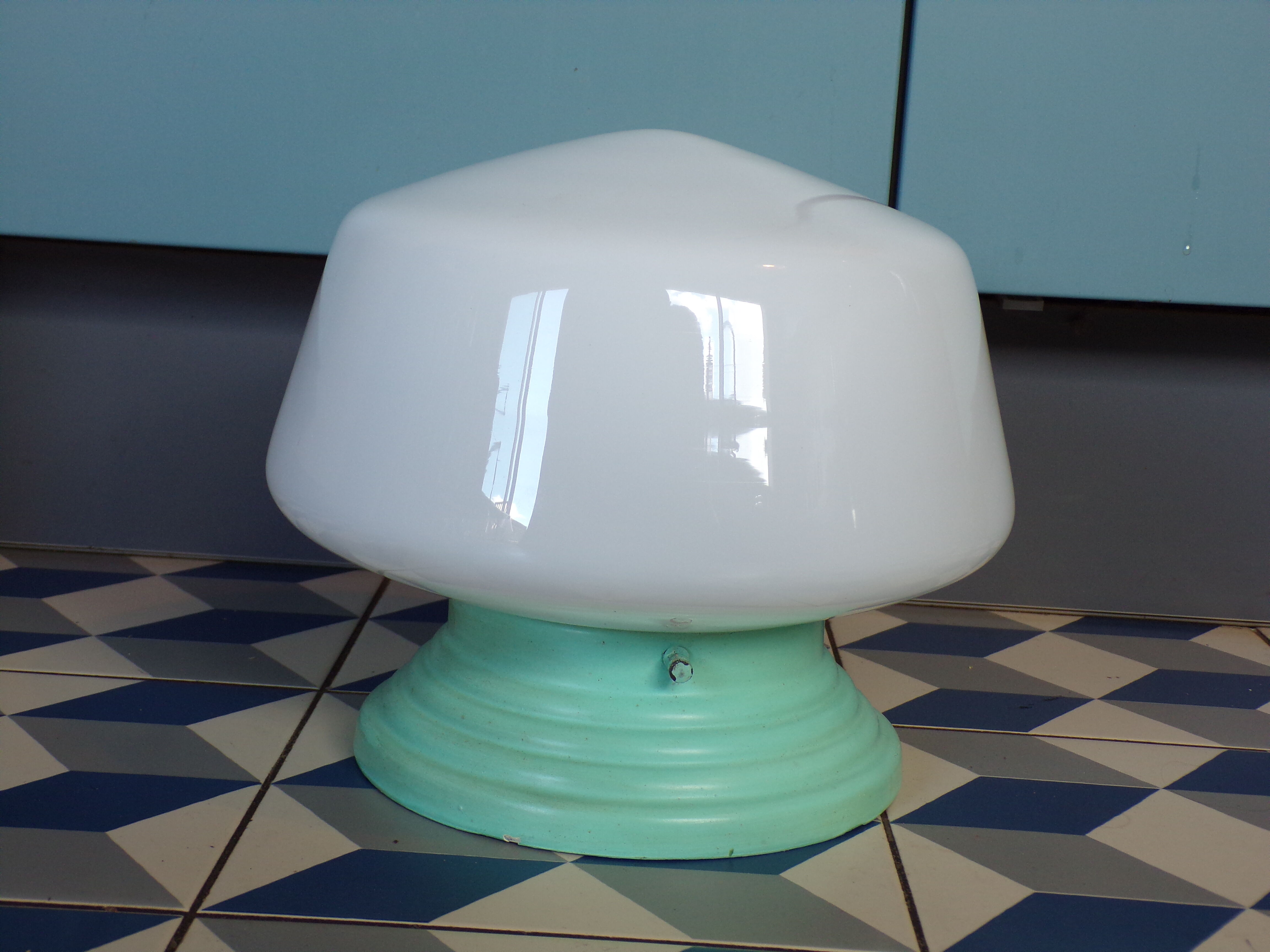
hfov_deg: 38.9
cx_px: 635
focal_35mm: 49
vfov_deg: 29.7
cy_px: 476
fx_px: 1798
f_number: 3.5
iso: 130
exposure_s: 1/34
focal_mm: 8.7
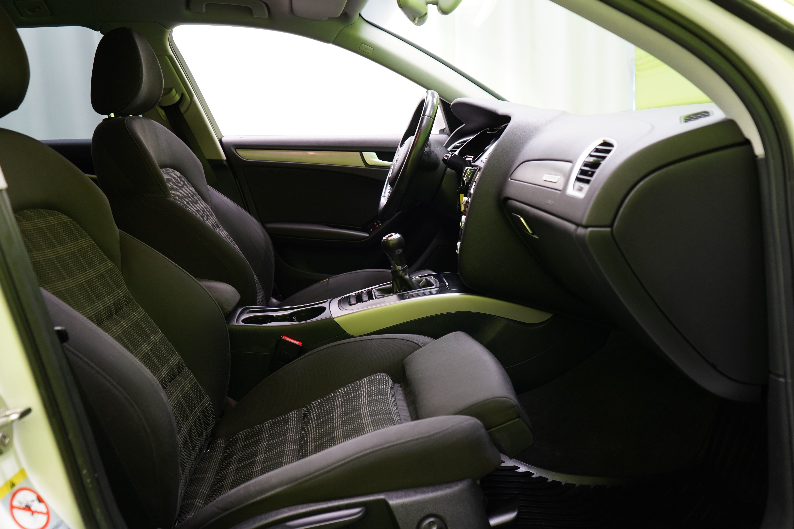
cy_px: 264
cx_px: 397
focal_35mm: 29
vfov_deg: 45.0
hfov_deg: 63.7
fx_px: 640
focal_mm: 29
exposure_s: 1/30
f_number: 4.5
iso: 1600
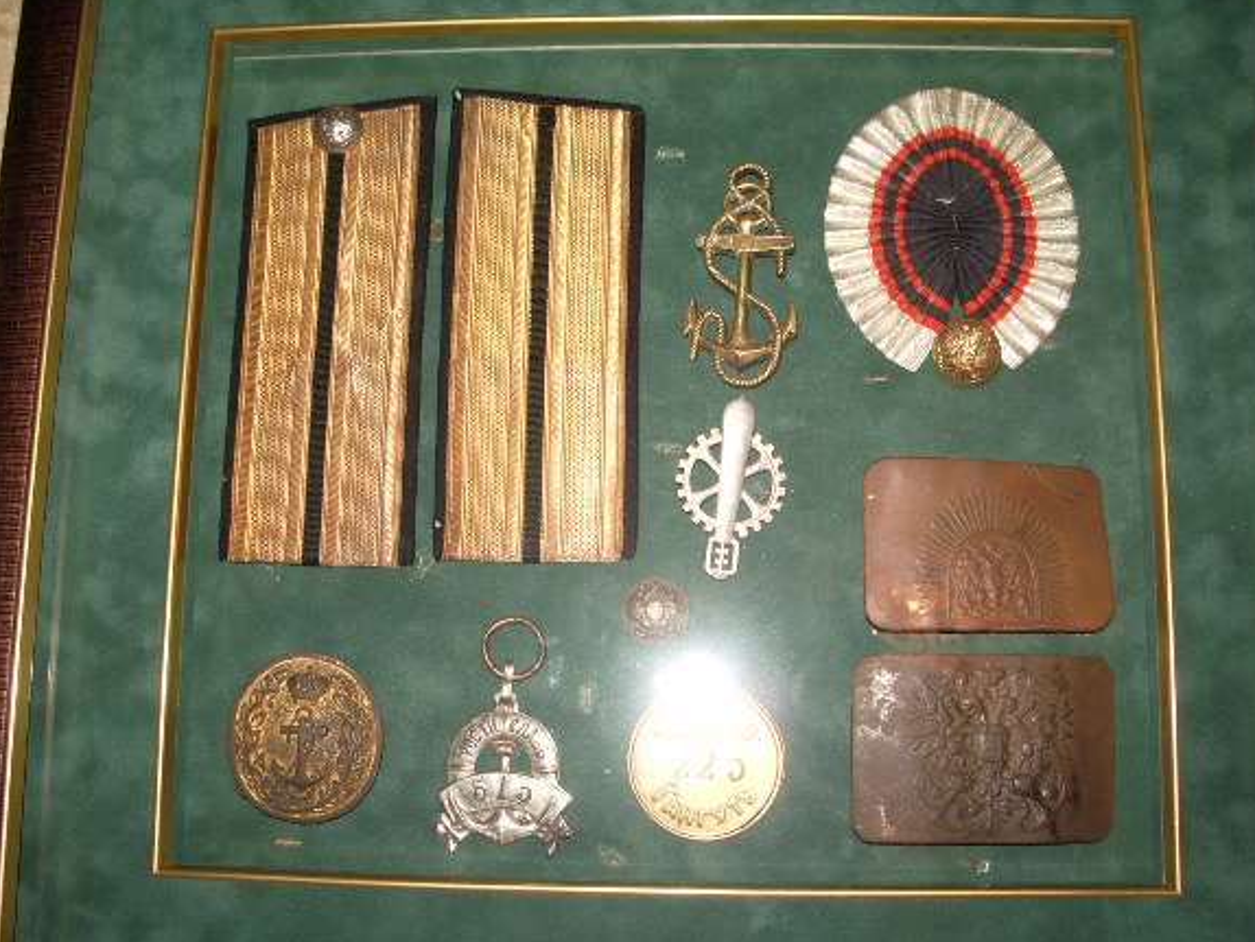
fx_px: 1415
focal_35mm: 39
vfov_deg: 36.8
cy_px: 496
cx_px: 619
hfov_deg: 47.8
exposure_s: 1/40
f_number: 4.3
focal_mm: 5.8
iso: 100
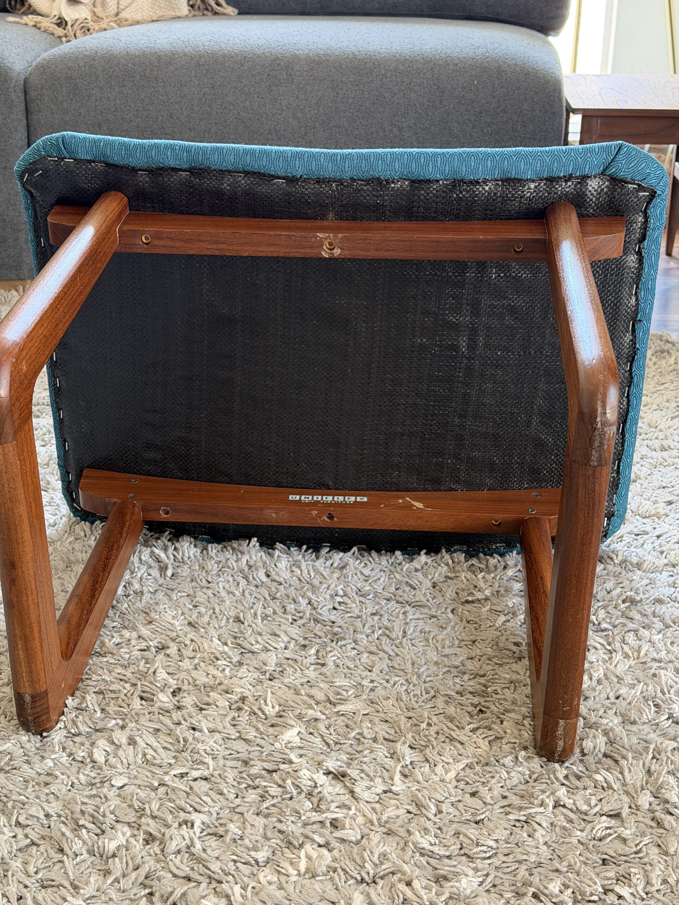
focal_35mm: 48
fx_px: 1255
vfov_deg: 39.7
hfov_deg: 30.3
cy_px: 452
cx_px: 340
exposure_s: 1/44
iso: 250
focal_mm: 6.76
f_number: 1.78
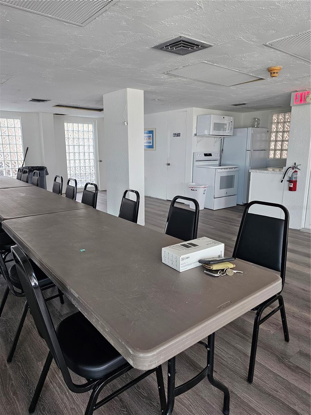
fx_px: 276
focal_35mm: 23
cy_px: 208
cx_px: 156
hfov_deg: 58.9
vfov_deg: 73.9
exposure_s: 1/180
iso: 200
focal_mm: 6.3
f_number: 1.7
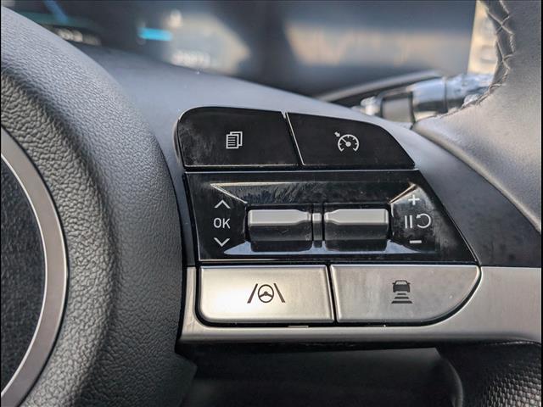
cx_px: 272
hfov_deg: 38.9
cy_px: 204
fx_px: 769
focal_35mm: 49
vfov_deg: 29.7
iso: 33
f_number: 1.68
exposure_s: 1/263
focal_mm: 6.9
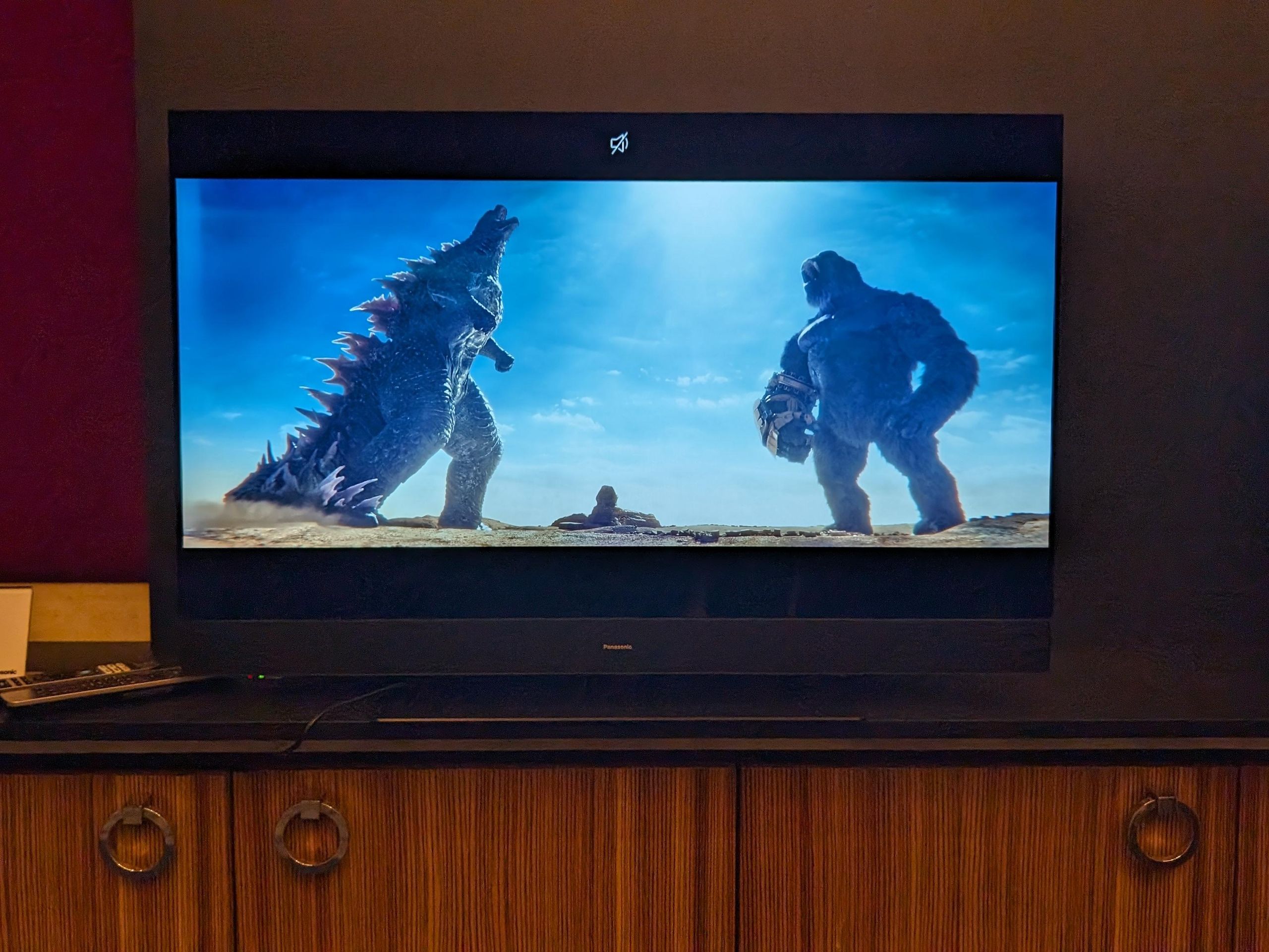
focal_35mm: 24
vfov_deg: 56.8
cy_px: 476
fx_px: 880
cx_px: 634
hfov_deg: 71.6
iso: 216
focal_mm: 6.9
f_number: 1.68
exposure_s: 1/266
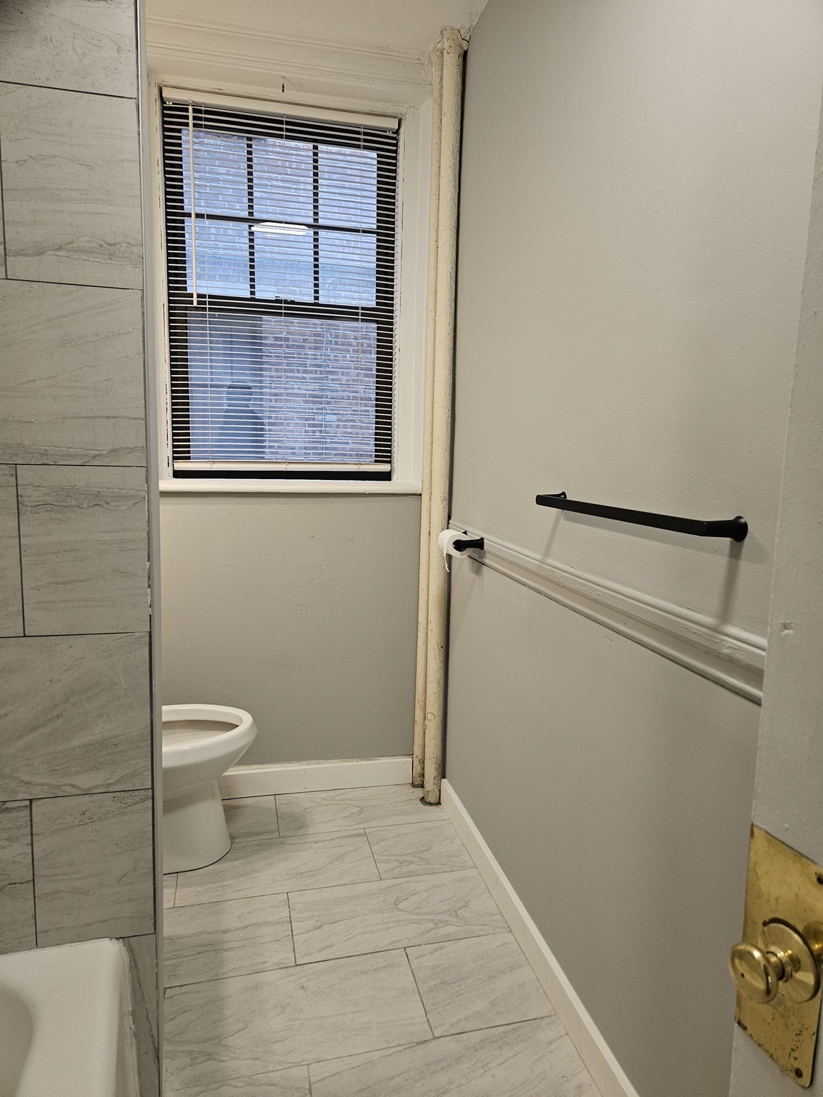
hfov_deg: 58.9
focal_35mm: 23
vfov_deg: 73.9
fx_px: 729
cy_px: 548
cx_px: 412
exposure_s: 1/120
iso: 200
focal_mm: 5.4
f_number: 1.8
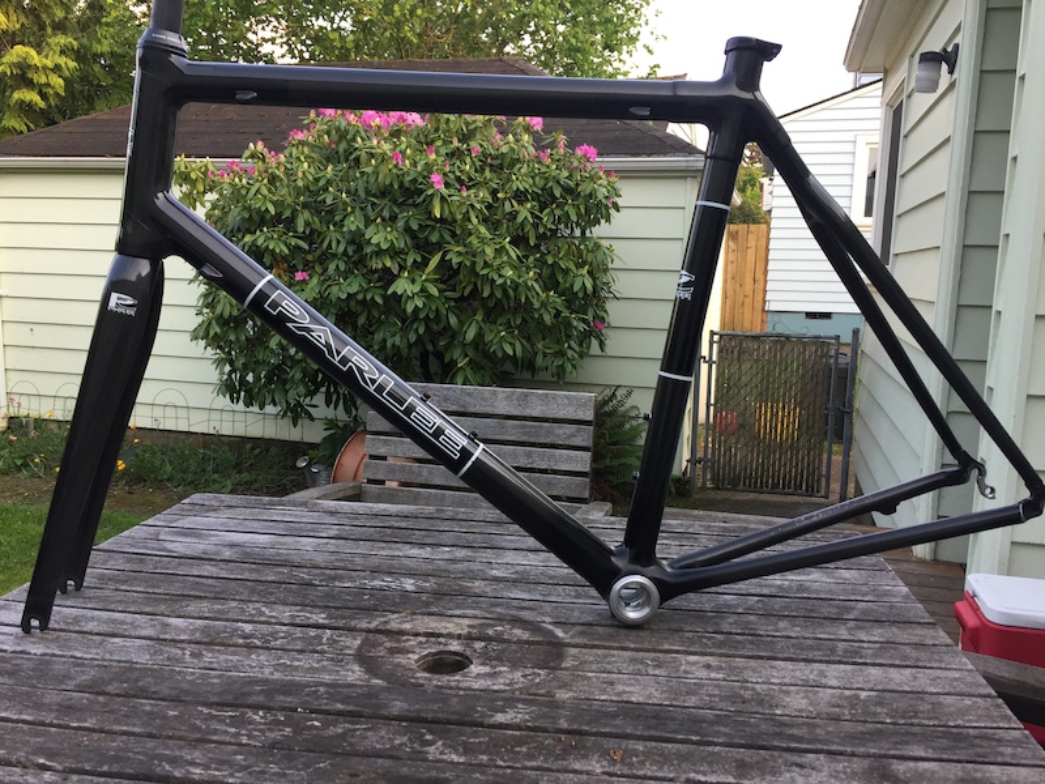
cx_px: 522
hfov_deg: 61.7
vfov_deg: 48.2
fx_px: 875
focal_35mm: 29
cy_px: 392
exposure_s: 1/120
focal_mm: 4.15
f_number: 2.2
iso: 50
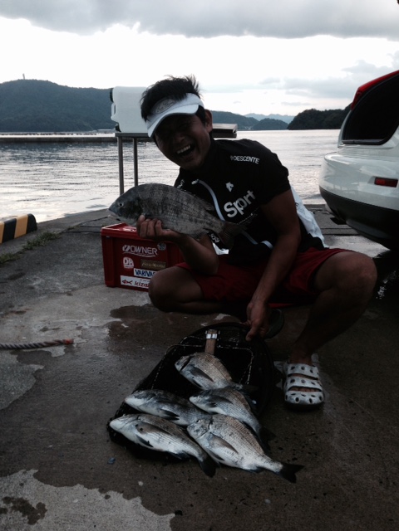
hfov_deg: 42.9
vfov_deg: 55.4
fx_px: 507
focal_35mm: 33
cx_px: 200
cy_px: 266
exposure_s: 1/60
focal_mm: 4.12
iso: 50
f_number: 2.4
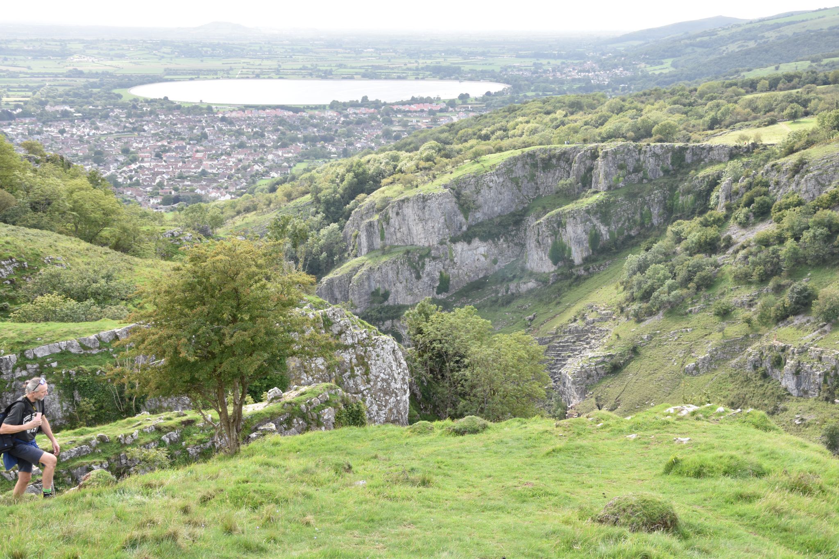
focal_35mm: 48
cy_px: 280
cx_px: 420
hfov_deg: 41.1
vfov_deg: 28.1
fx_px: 1118
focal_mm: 32
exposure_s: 1/200
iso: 400
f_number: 7.1
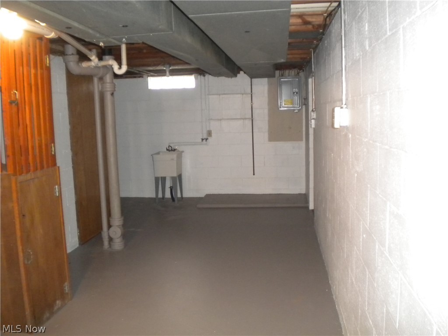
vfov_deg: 40.7
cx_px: 224
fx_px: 453
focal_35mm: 35
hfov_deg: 52.6
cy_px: 168
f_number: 3.1
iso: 400
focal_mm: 6.3
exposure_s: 1/30
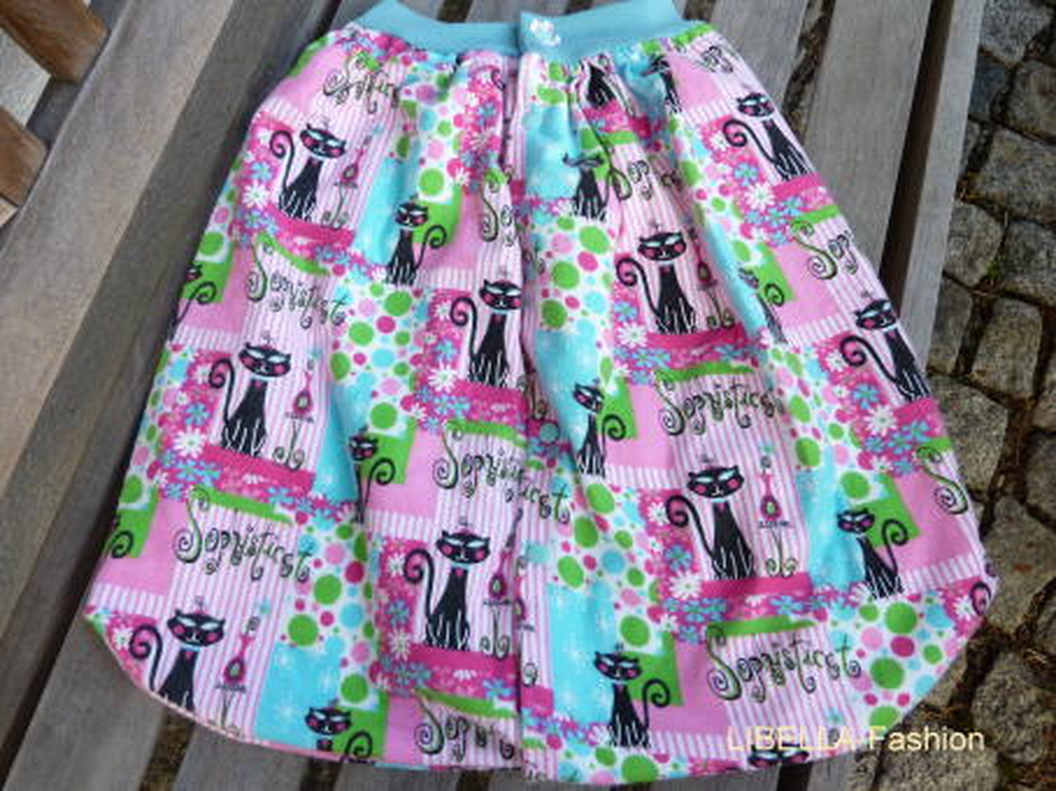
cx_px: 528
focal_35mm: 27
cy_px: 396
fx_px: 823
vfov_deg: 51.3
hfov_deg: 65.4
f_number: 3.3
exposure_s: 1/60
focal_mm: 4.4
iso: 80
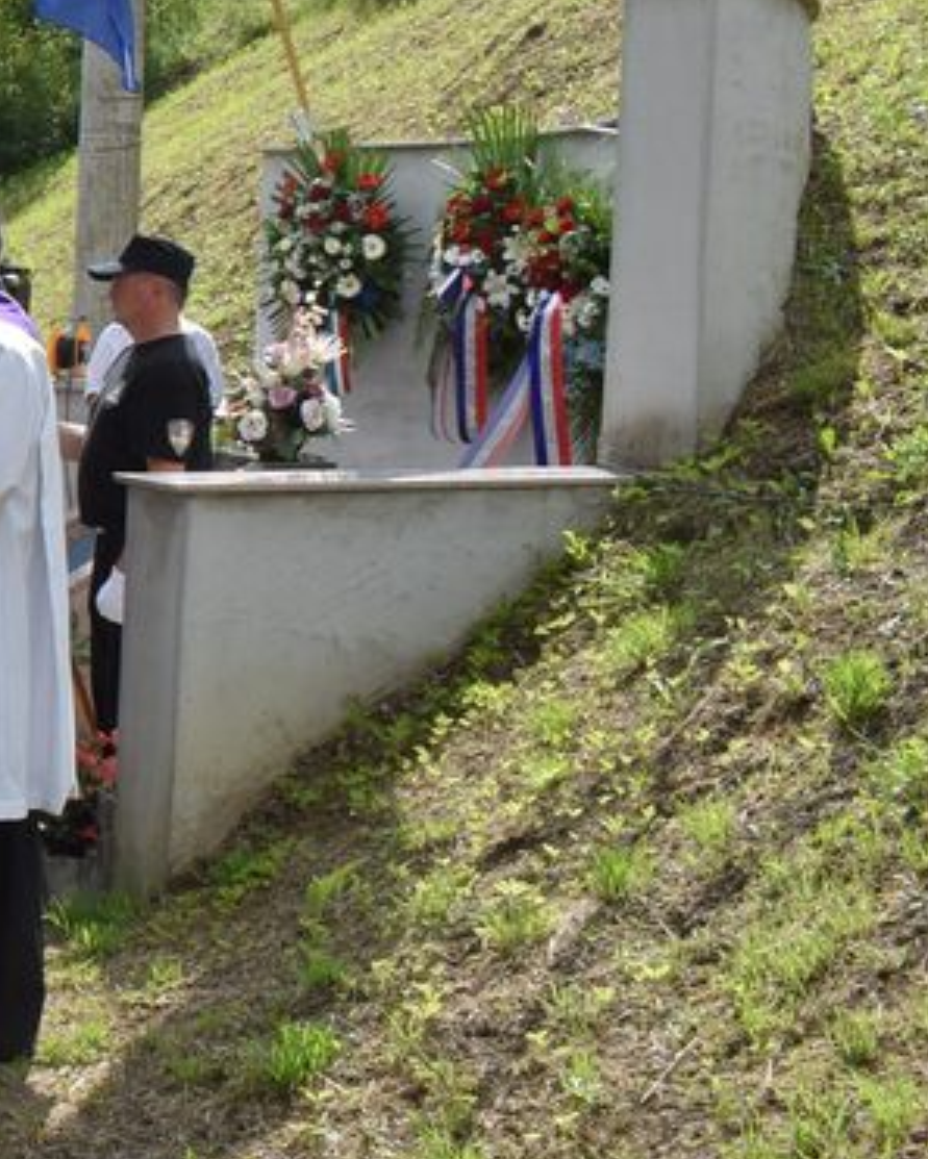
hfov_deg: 15.6
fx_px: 2814
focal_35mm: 82
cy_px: 344
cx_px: -828
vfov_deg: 23.1
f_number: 10
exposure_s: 1/400
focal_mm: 18
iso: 200
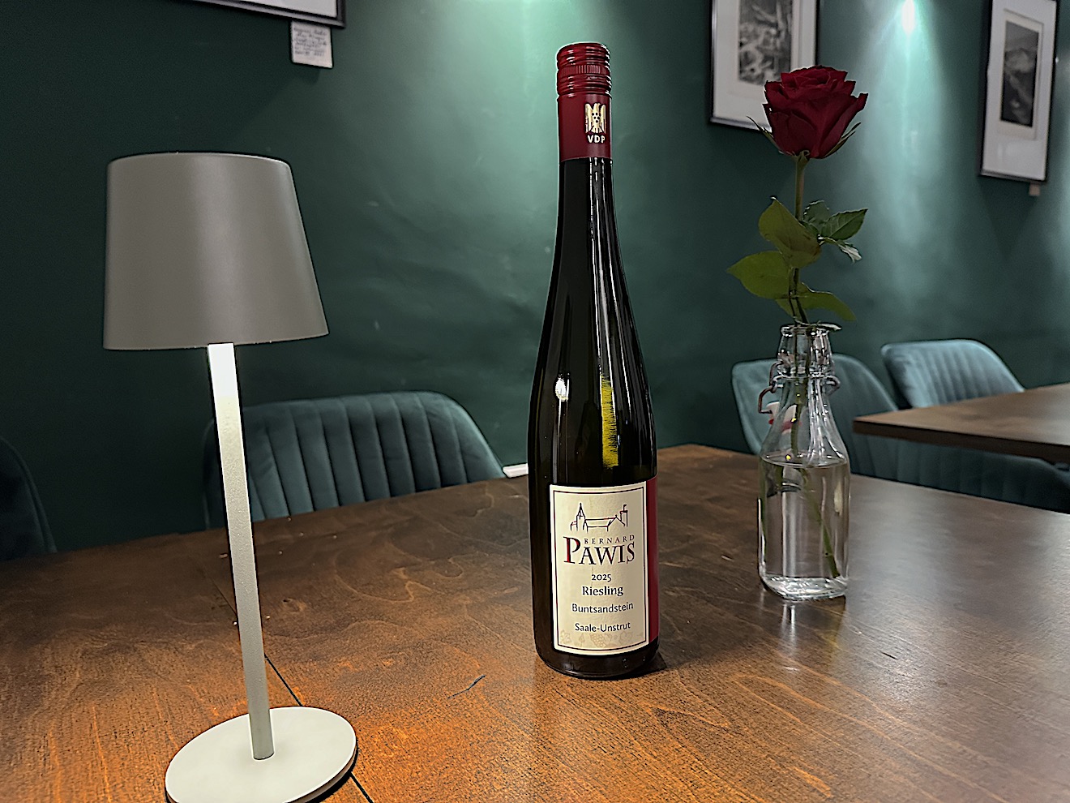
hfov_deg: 71.6
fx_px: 742
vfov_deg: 56.8
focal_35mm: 24
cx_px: 535
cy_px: 402
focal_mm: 6.86
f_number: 1.78
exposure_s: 1/33
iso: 1000
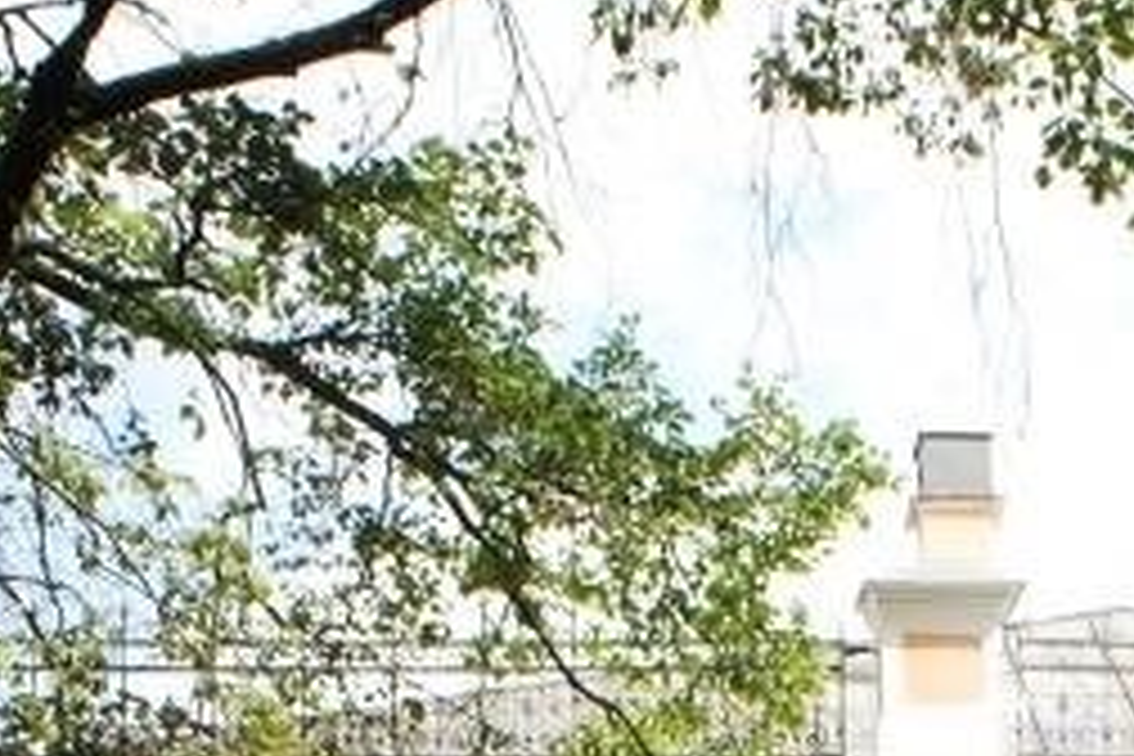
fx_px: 3843
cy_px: 1442
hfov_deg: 16.5
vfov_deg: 10.4
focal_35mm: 122
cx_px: 1040
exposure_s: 1/60
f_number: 8
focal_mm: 20
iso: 100
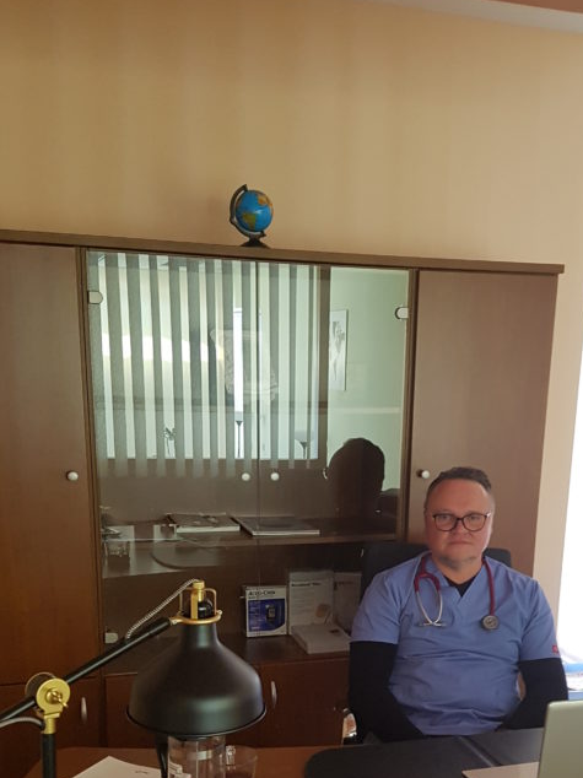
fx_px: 944
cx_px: 344
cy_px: 596
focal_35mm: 42
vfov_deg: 43.2
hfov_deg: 34.2
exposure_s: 1/60
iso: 200
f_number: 1.7
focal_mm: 4.2
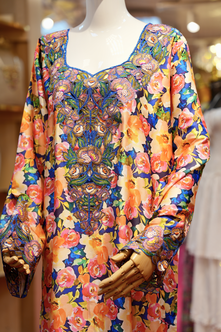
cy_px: 166
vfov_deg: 28.8
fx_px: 645
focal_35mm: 70
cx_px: 110
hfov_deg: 19.5
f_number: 2.8
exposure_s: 1/100
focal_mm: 70
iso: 100
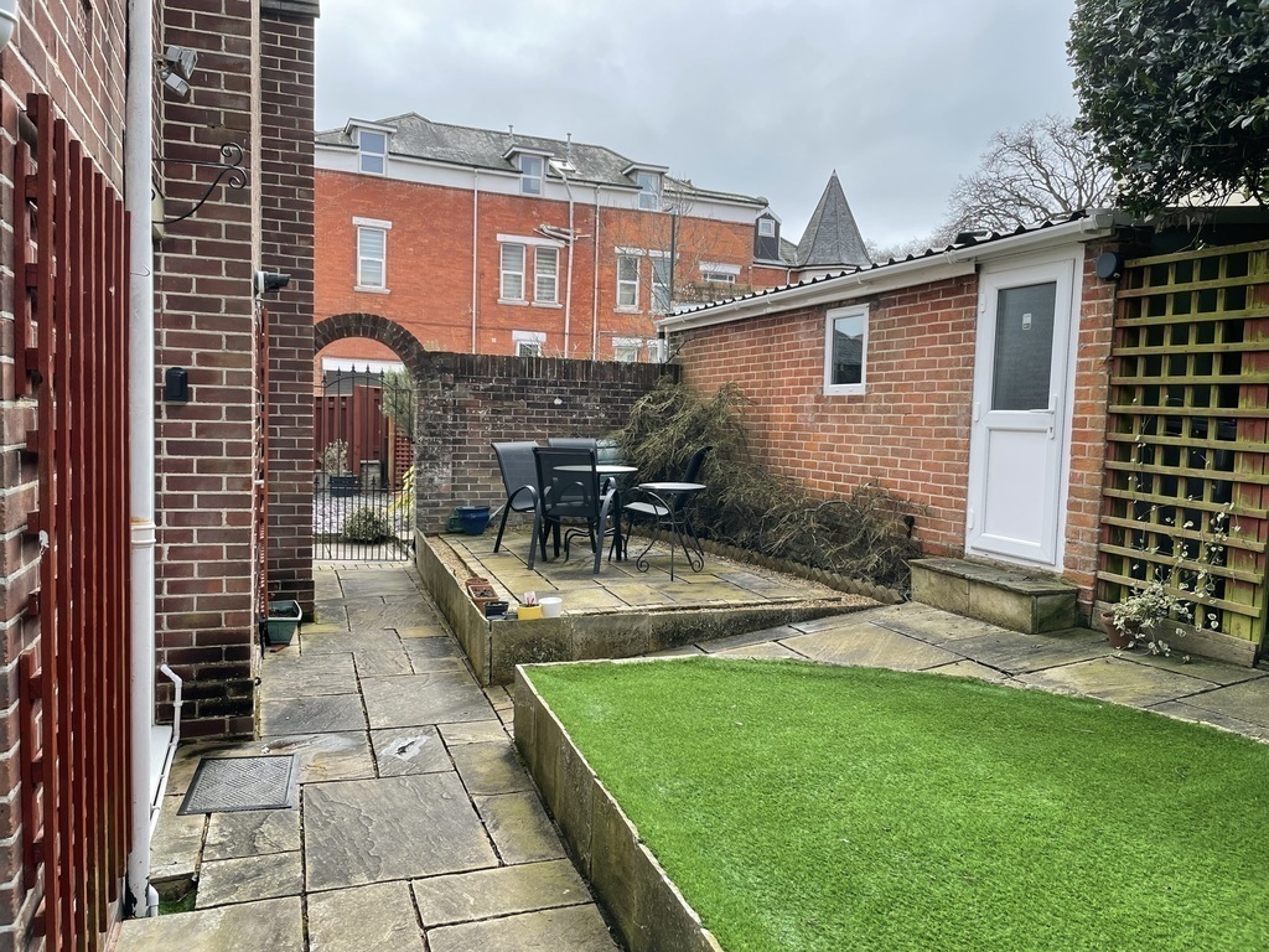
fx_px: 953
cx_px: 634
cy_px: 476
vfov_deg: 53.1
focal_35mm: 26
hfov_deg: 67.3
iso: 32
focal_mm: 4.2
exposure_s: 1/940
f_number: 1.6
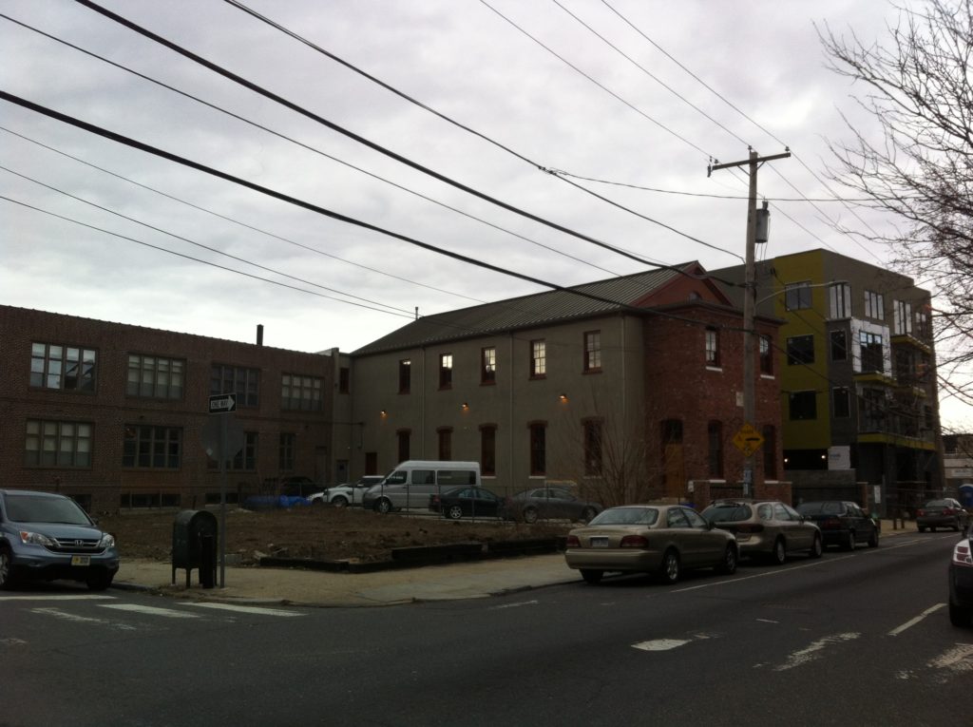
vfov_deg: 40.6
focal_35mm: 35
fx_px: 982
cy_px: 364
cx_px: 486
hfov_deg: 52.7
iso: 80
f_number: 2.8
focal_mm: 3.85
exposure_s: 1/234
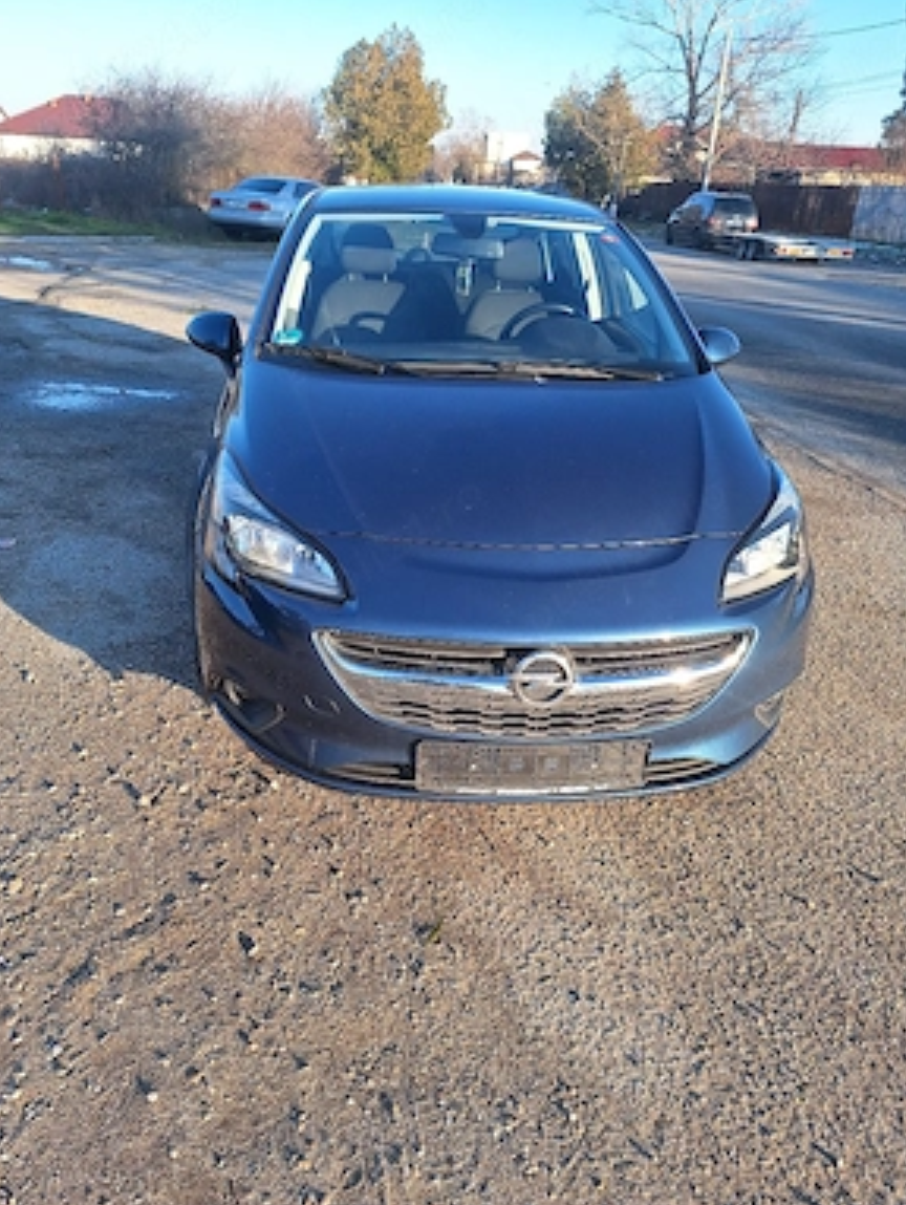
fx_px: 836
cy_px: 595
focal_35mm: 24
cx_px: 444
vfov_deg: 71.5
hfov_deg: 56.9
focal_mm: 5.54
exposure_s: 1/667
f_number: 1.8
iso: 40
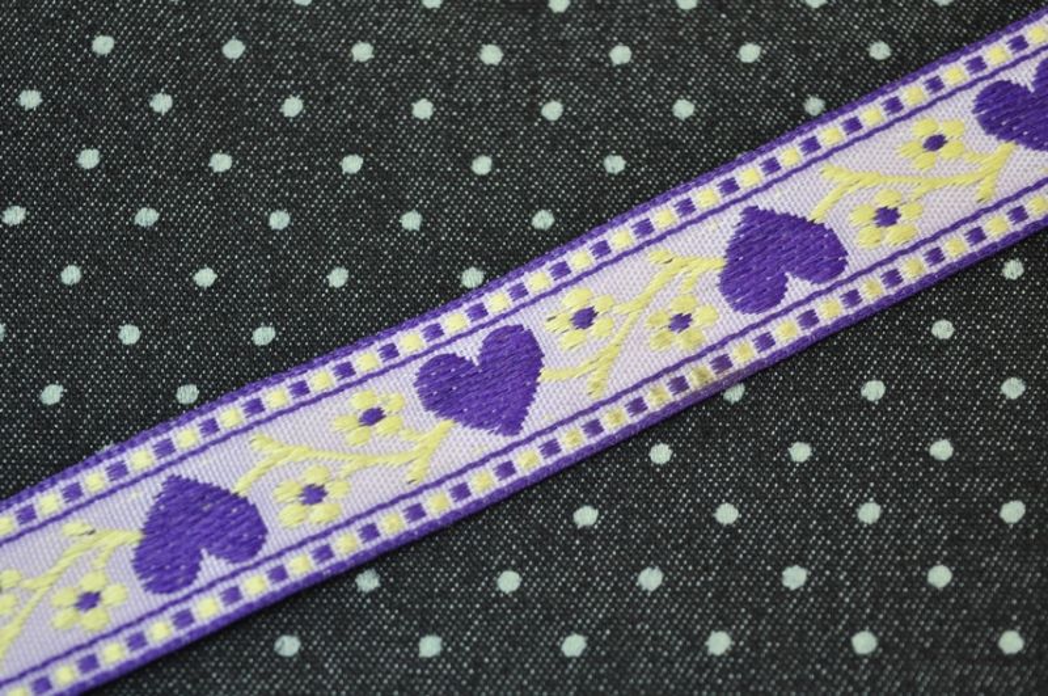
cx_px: 524
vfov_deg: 18.9
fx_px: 2093
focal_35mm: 72
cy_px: 348
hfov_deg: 28.1
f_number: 5.3
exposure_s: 1/60
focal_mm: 48
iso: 720
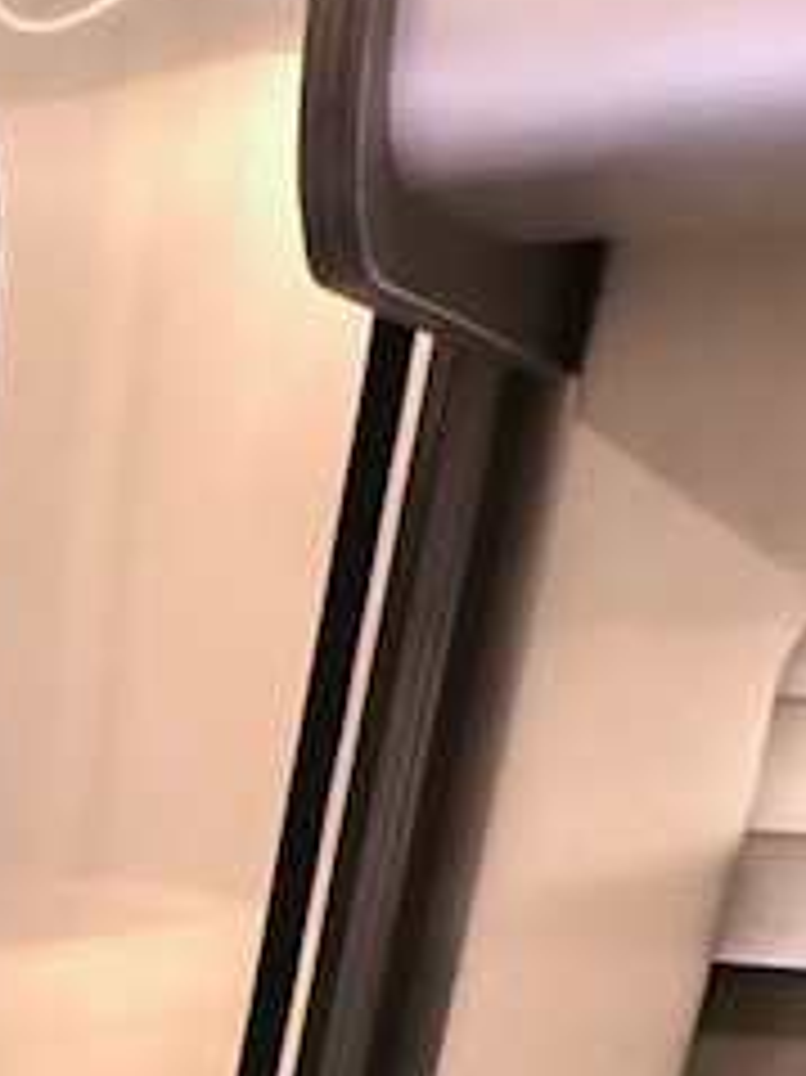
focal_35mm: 78
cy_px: 1416
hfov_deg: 13.3
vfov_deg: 22.3
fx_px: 2424
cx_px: -1189
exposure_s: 1/60
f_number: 2.2
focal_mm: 2.22
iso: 1250
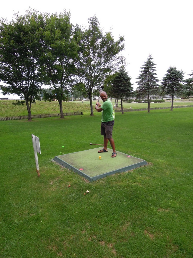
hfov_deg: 56.8
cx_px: 96
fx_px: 178
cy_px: 129
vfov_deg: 71.6
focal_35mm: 24
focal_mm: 4.3
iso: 160
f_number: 2.8
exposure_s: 1/400
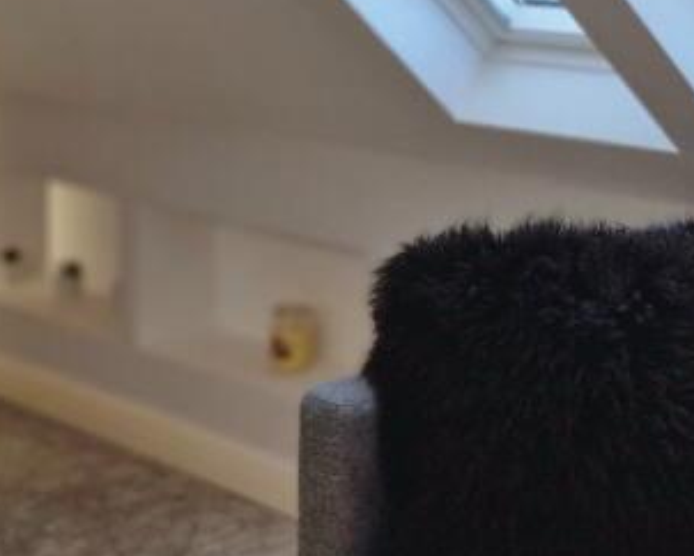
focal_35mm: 76
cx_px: 427
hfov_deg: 25.0
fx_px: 1562
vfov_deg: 19.3
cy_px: -60
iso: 50
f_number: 1.8
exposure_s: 1/100
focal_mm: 6.4
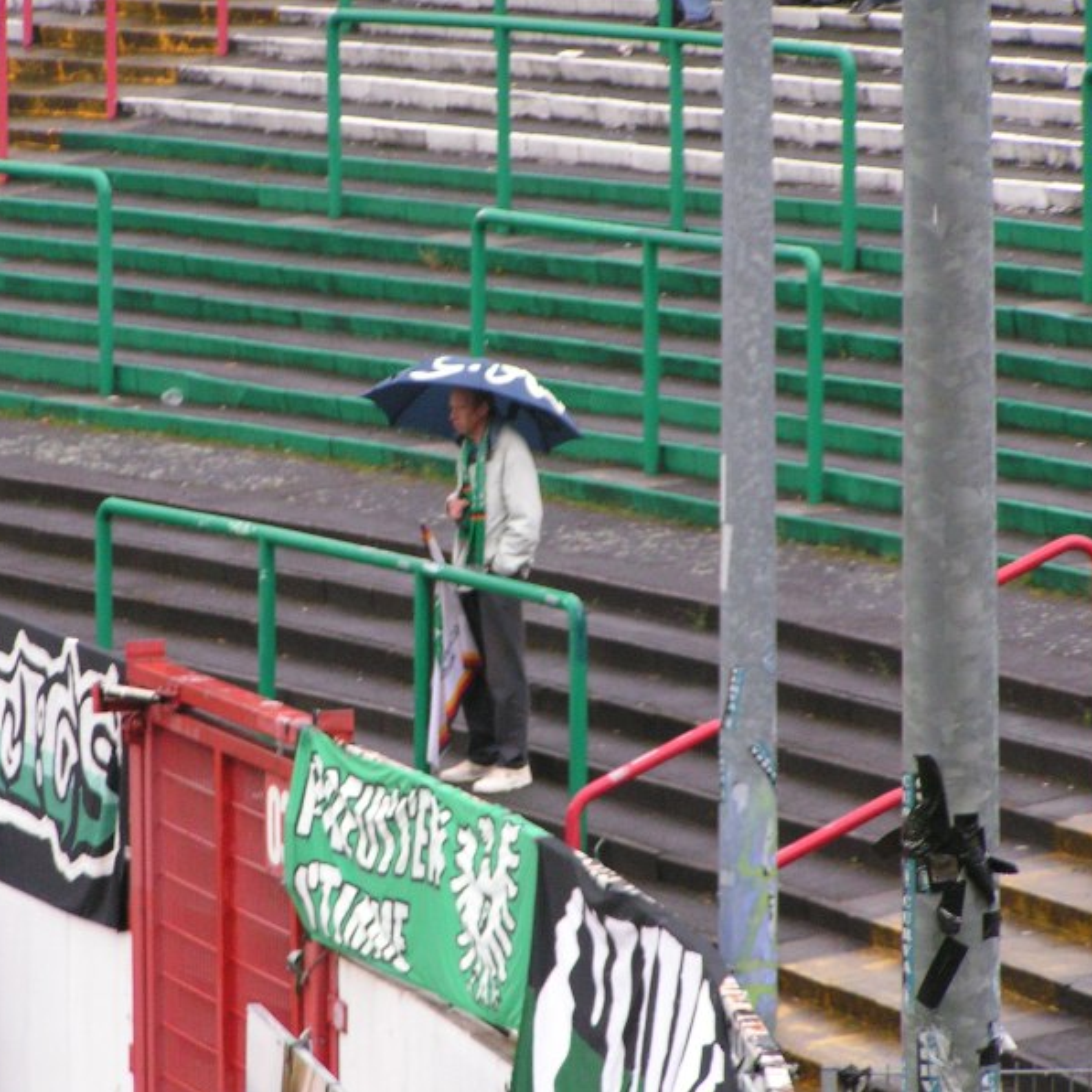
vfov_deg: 6.8
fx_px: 9137
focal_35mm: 256
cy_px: 547
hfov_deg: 6.8
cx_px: 371
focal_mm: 33
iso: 200
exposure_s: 1/50
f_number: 3.5
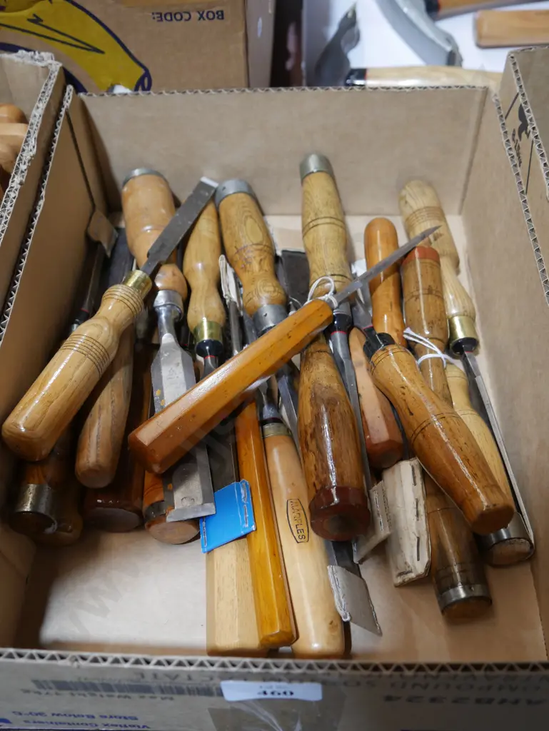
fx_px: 803
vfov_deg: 49.0
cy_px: 366
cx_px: 274
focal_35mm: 38
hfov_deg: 37.8
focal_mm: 19
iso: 400
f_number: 4.1
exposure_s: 1/60
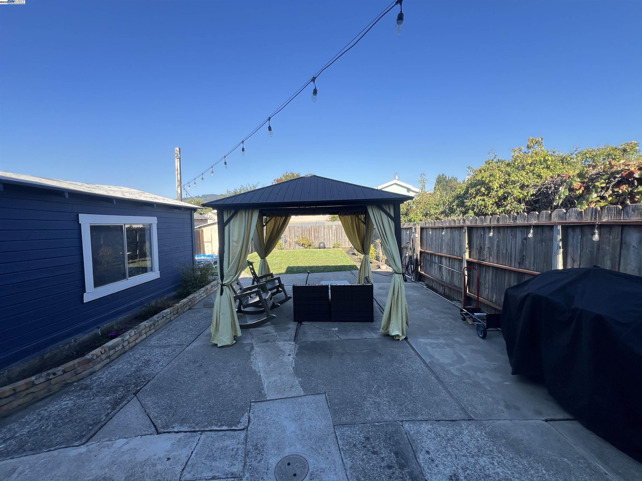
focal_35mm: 13
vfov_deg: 89.9
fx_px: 241
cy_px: 240
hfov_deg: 106.2
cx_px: 321
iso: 32
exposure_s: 1/475
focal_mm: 1.57
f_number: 1.8
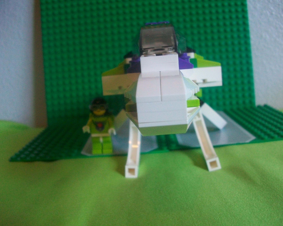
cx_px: 150
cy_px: 112
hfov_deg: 52.8
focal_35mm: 34
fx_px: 285
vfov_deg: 43.4
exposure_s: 1/15
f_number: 2.8
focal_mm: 5.7
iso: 160
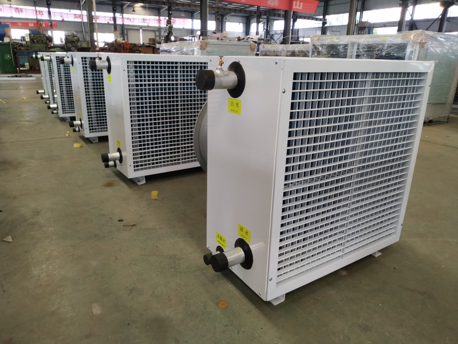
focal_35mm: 24
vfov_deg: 56.8
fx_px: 318
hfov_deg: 71.6
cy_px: 172
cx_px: 229
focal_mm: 3.94
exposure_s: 1/50
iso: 160
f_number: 1.9
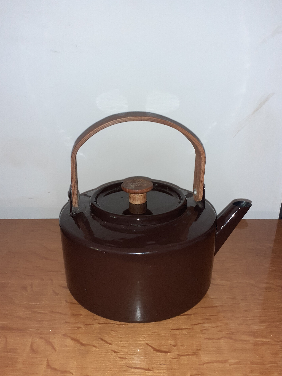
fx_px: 293
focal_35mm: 27
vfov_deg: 65.3
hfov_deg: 51.4
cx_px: 141
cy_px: 188
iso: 250
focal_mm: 3.6
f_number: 1.9
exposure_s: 1/33
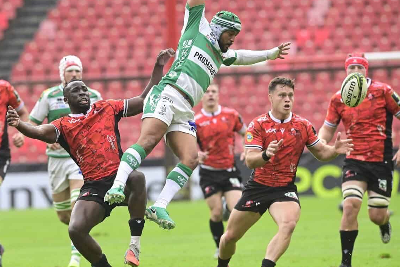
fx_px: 5854
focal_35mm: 527
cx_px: 143
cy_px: 115
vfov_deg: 2.6
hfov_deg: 3.9
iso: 5000
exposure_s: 1/2500
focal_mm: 400
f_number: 6.3
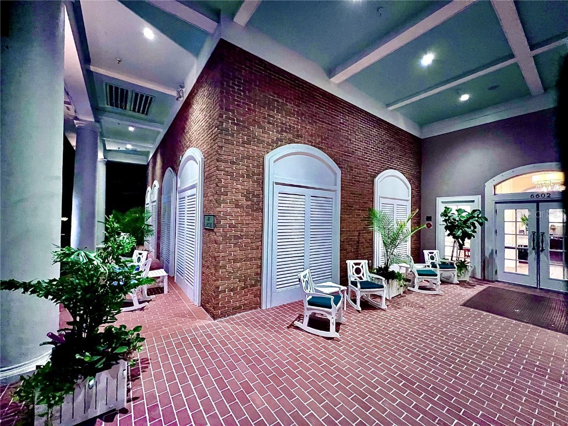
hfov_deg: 106.2
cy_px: 213
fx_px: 213
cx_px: 284
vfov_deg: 89.9
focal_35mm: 13
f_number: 1.8
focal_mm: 1.57
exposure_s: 1/40
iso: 1000
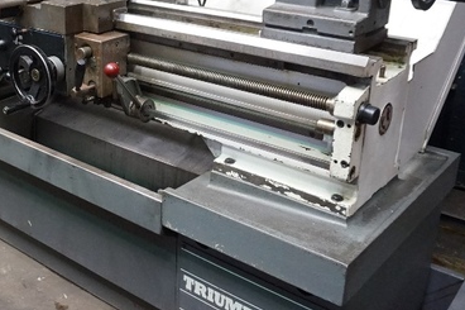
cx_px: 109
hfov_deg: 40.6
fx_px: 607
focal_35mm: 47
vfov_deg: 28.4
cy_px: 95
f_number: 3.5
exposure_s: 1/160
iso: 3200
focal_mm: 16
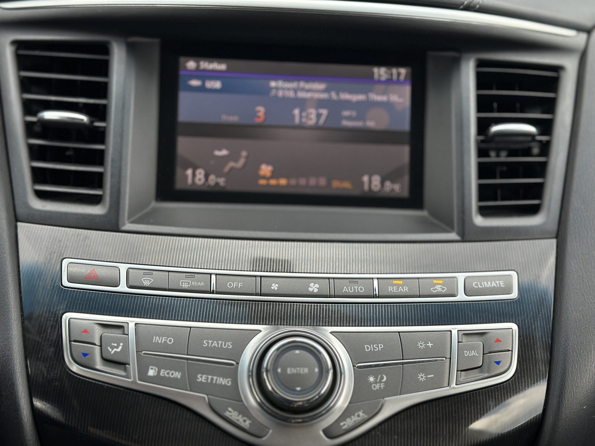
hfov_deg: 39.7
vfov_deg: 30.3
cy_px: 223
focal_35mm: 48
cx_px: 298
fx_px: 825
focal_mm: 6.86
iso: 80
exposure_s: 1/307
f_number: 1.78
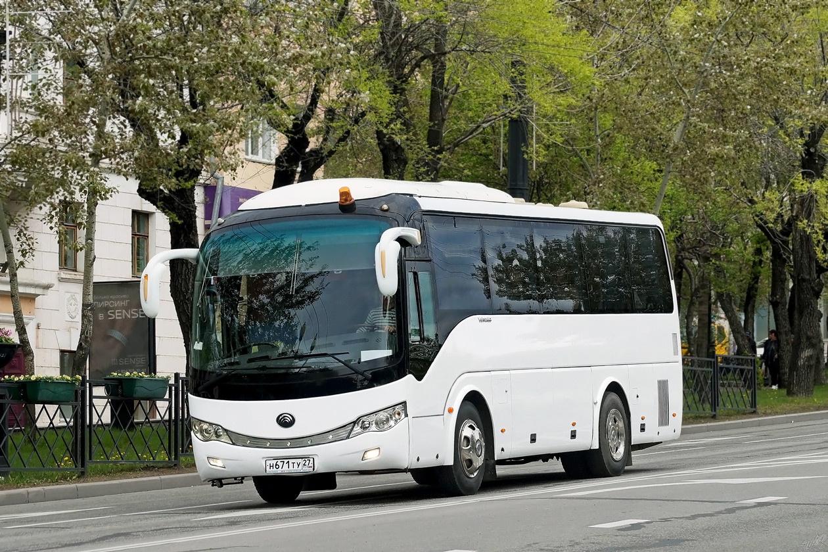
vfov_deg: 12.2
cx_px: 414
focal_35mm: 112
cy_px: 276
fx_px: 2587
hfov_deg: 18.2
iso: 400
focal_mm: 75
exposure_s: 1/1000
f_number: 7.1
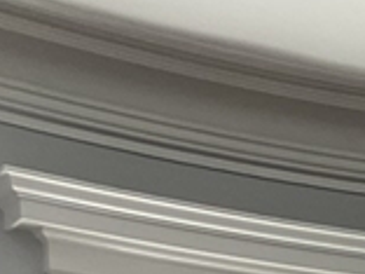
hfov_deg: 10.2
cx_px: 835
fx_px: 1803
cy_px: 836
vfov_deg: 7.6
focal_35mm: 171
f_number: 1.6
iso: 125
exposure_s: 1/120
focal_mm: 4.2
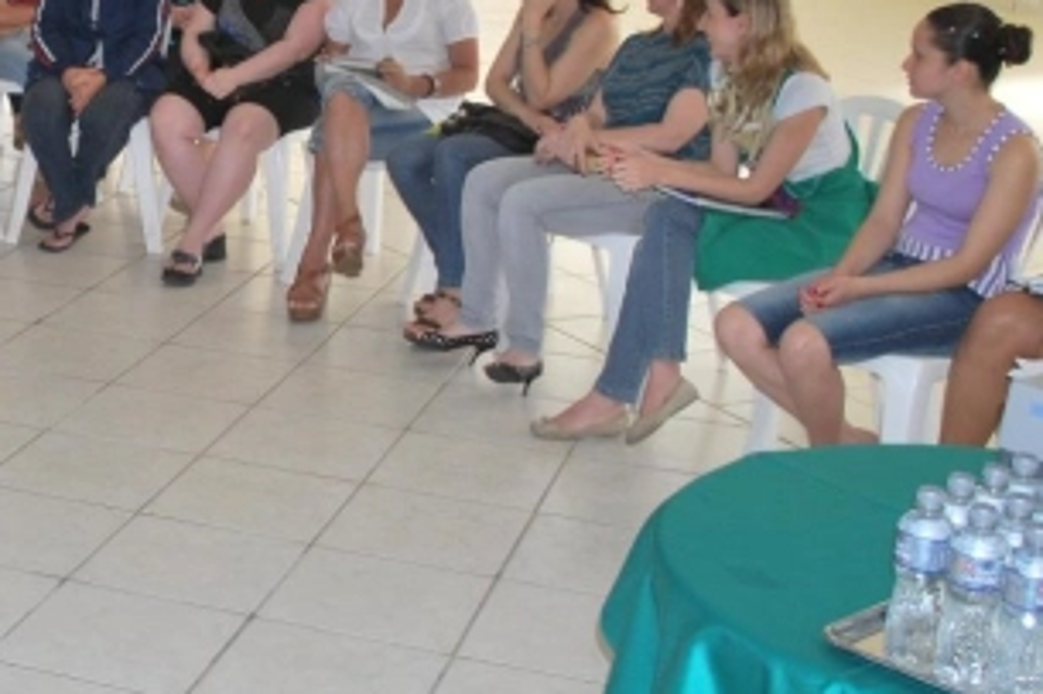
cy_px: 162
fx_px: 1969
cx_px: 22
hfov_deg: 28.1
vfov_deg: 19.8
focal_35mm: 68
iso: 200
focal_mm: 18
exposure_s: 1/60
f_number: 3.5
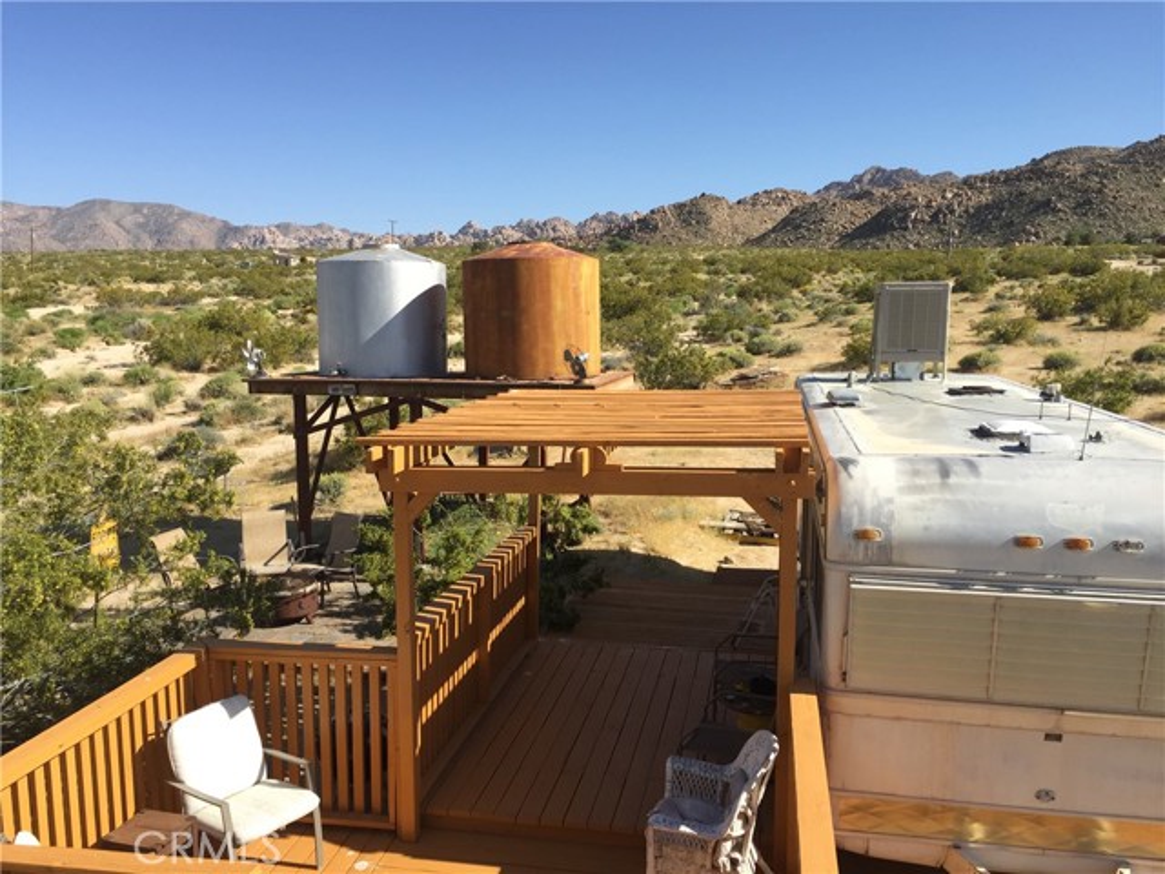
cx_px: 582
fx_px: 976
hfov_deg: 61.7
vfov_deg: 48.2
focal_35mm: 29
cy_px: 437
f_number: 2.2
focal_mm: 4.15
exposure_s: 1/1522
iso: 32
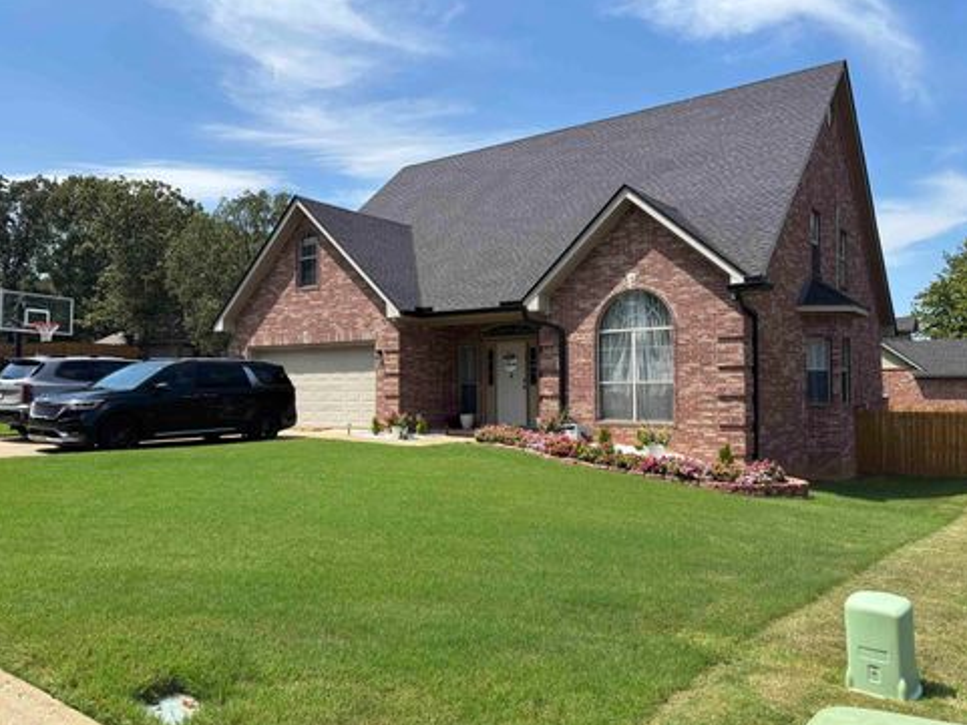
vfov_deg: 51.4
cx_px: 468
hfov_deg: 65.3
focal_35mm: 27
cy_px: 369
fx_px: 754
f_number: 1.6
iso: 50
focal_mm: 5.96
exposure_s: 1/2288
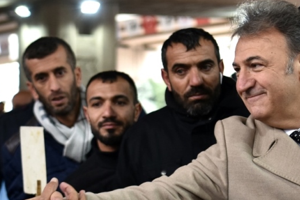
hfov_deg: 14.6
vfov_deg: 9.8
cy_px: 169
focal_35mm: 139
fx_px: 1158
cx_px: 255
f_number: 2.8
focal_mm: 44
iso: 640
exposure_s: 1/320
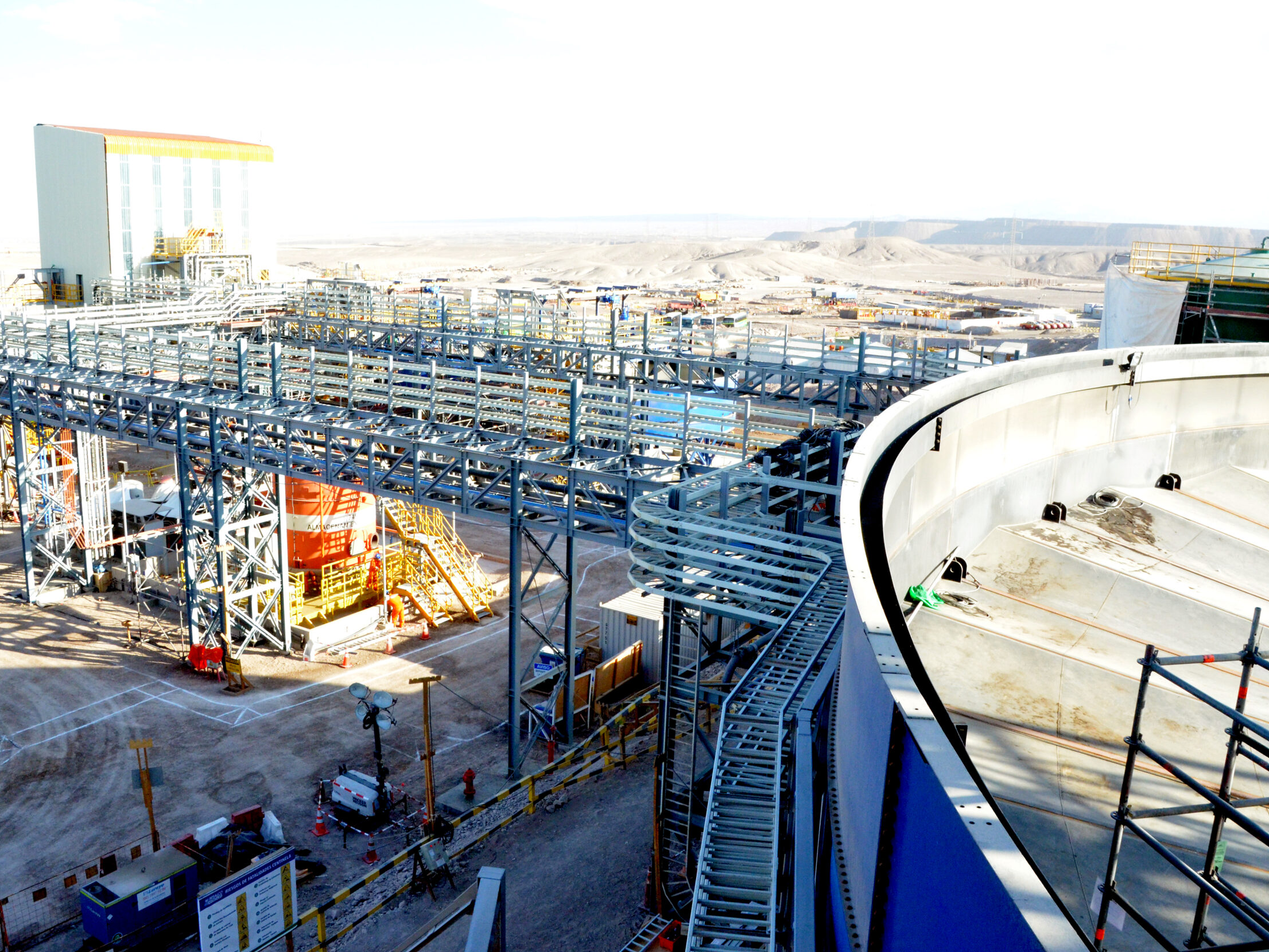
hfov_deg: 60.0
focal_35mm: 30
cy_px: 477
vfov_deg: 46.8
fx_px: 1100
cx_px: 624
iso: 2500
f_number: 14
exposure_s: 1/320
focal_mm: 18
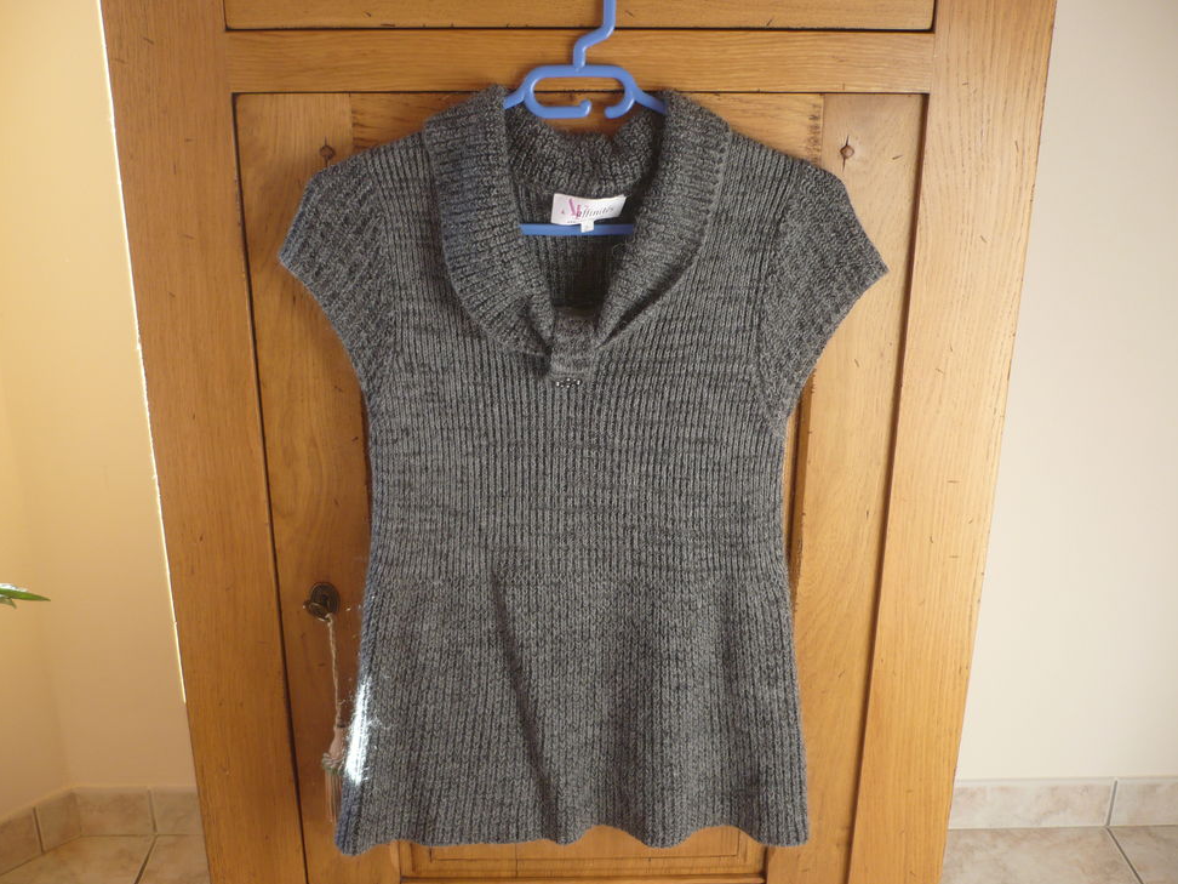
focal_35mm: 36
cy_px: 445
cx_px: 579
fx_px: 1225
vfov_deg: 39.7
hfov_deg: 51.4
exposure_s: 1/60
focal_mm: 5.8
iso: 100
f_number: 2.8
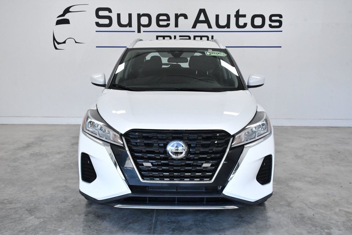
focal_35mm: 39
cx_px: 176
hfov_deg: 49.6
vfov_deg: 34.2
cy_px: 118
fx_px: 381
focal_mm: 26
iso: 2500
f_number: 10
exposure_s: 1/400
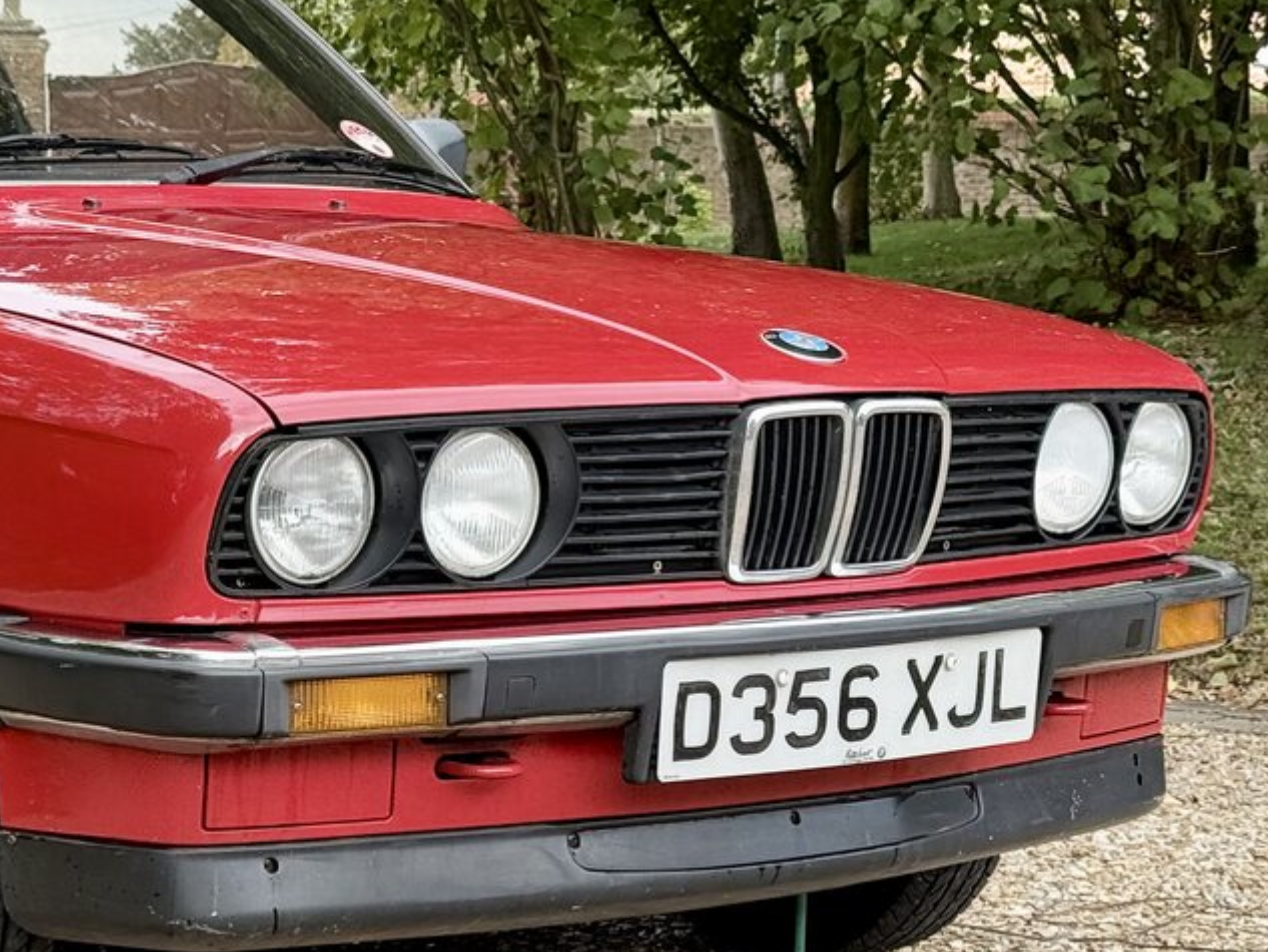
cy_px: 593
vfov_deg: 15.2
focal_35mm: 97
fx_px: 3554
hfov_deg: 19.7
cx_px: 48
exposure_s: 1/875
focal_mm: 6.76
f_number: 1.78
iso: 100
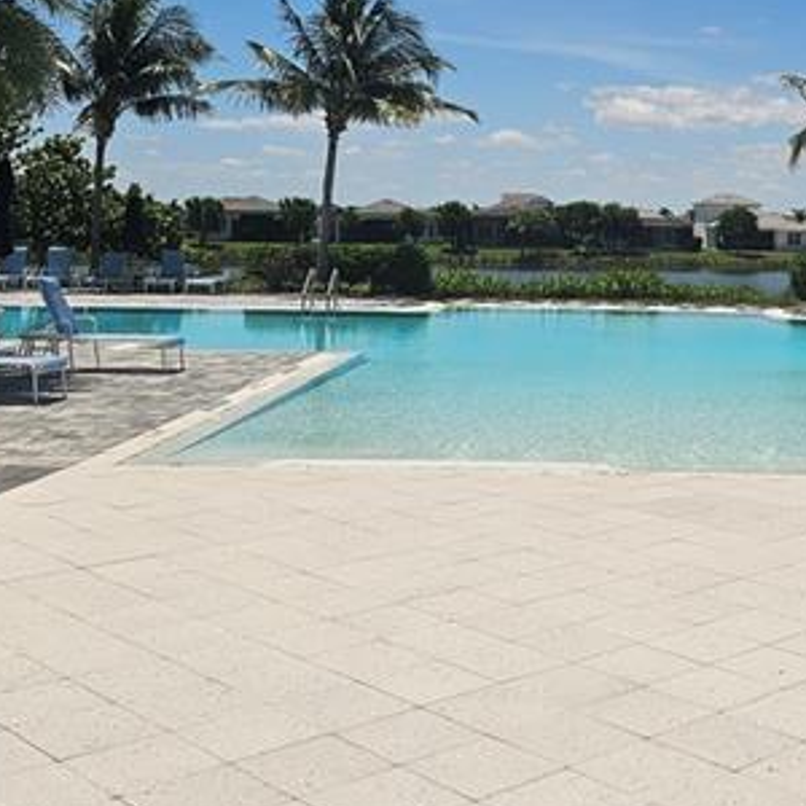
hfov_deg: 31.9
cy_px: 70
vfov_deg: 31.2
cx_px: 650
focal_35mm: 52
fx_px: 1370
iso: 10
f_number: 1.7
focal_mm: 6.3
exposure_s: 1/2302
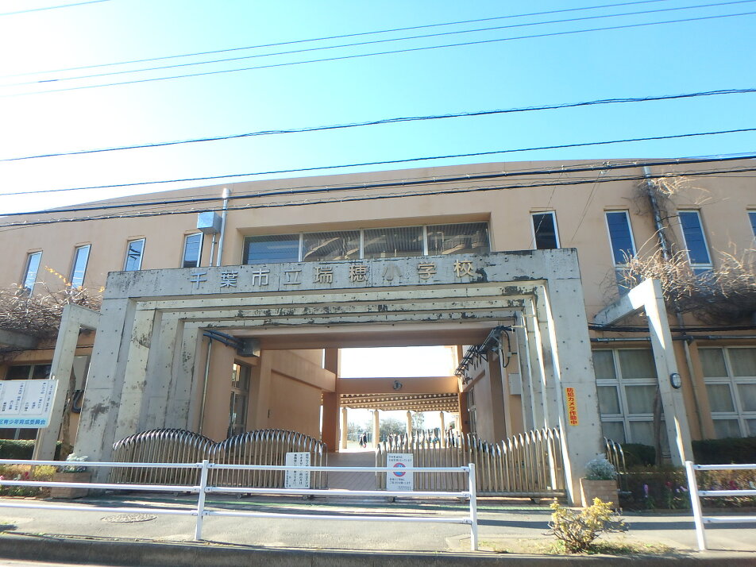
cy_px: 284
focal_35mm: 21
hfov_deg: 79.0
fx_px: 459
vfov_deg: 63.4
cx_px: 378
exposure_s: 1/320
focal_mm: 3.7
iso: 125
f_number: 3.5
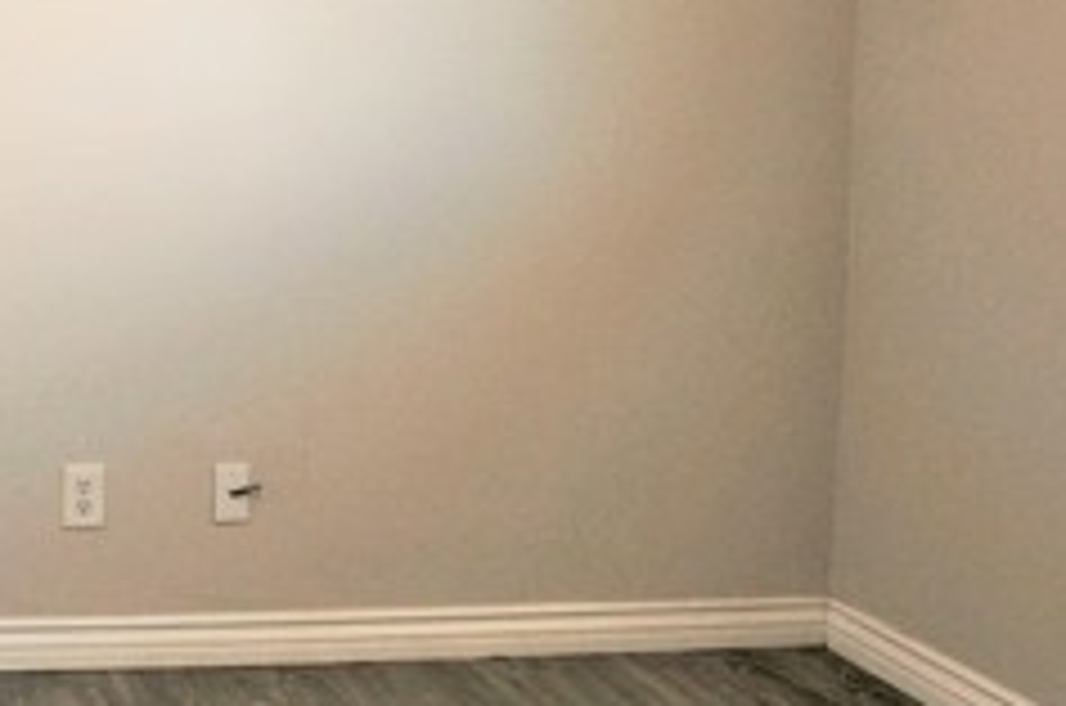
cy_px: 133
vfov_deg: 18.4
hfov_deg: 24.8
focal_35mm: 73
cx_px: -252
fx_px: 2157
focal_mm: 18
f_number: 5
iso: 200
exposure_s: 1/125
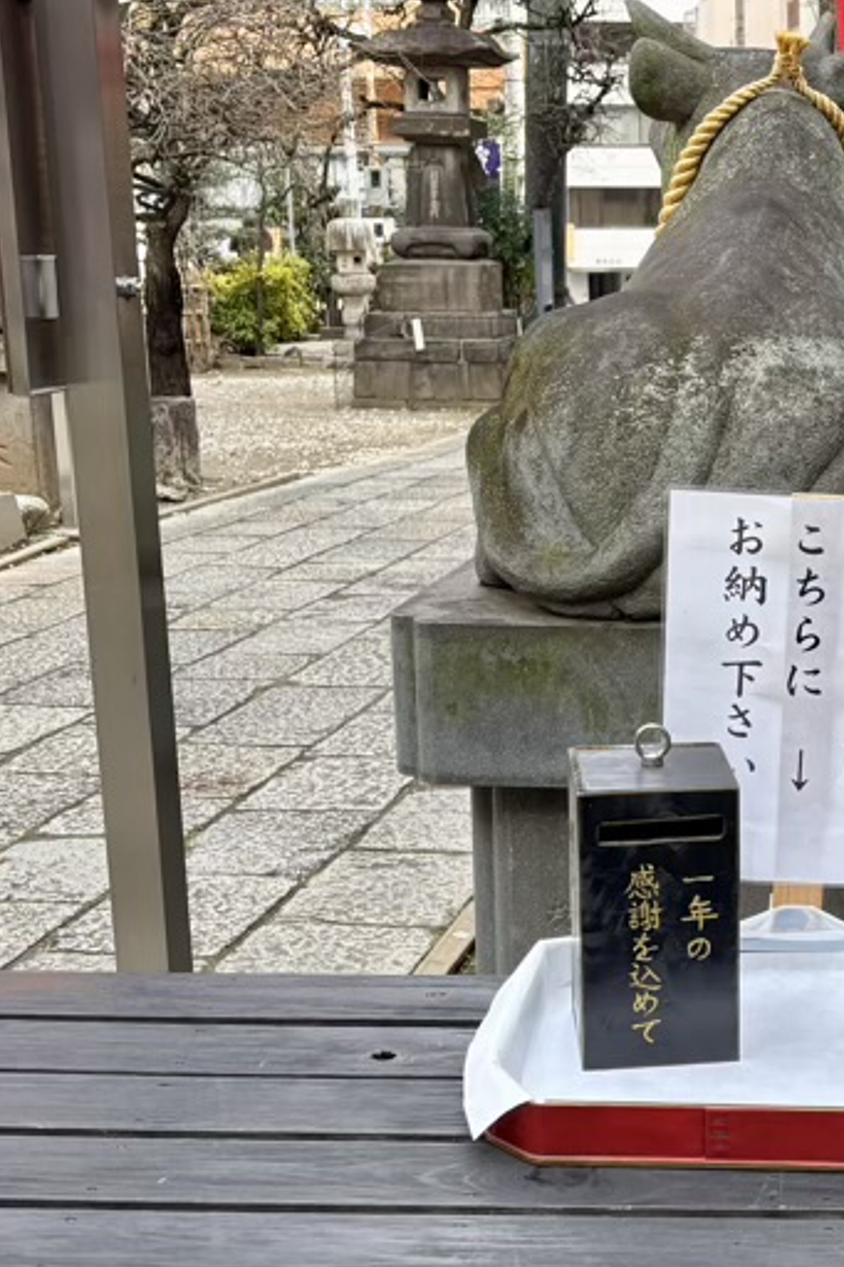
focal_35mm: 37
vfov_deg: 51.9
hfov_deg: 33.5
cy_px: 630
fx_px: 1302
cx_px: 804
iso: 50
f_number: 1.6
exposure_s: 1/400
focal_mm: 5.96
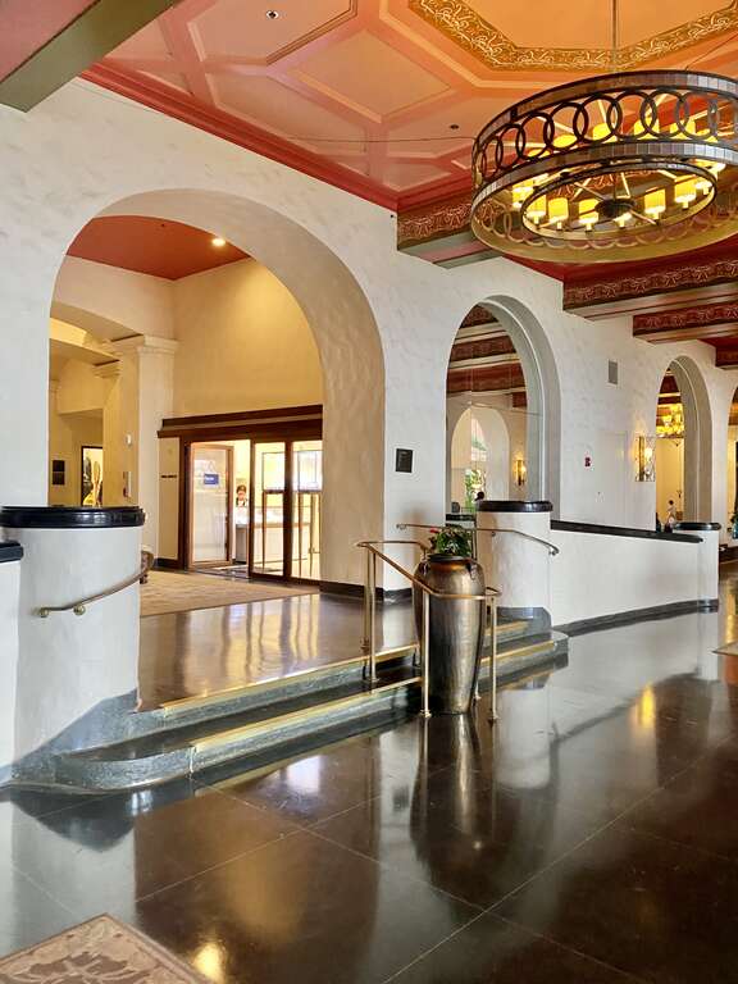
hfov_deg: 53.1
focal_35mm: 26
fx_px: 739
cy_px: 492
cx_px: 369
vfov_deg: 67.3
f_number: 1.8
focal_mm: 4.25
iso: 250
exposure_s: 1/60
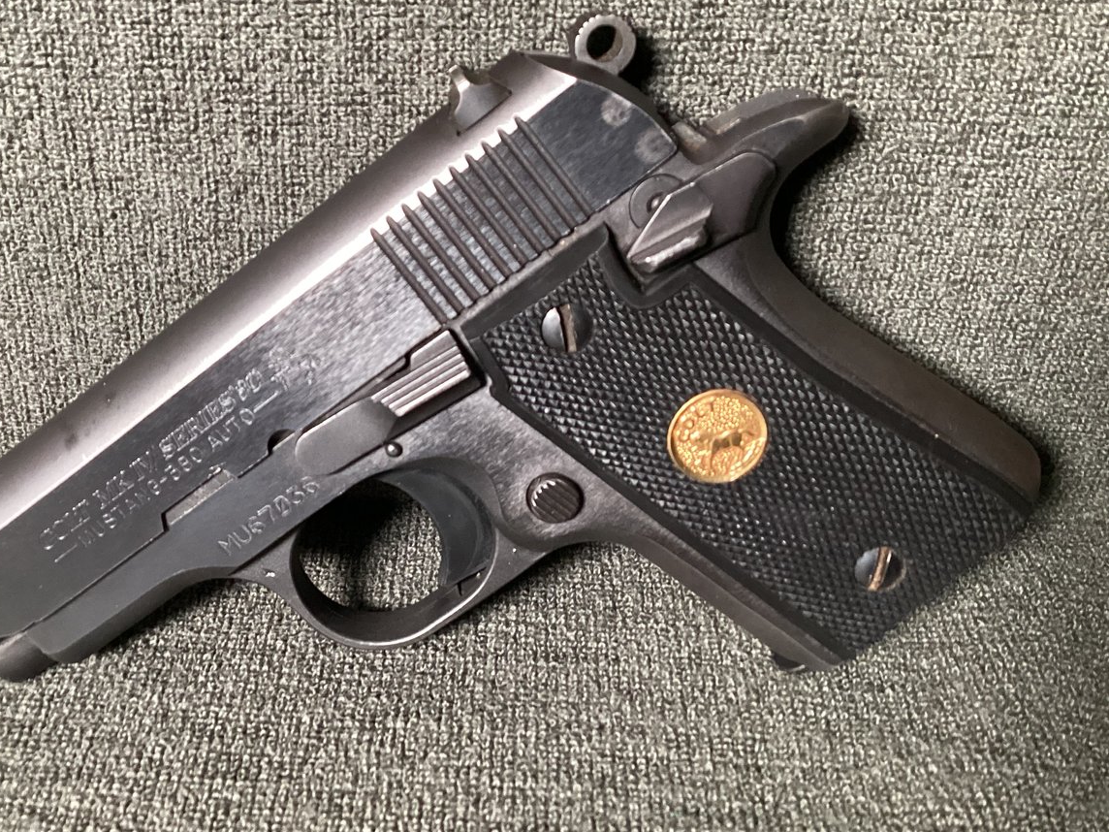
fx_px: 1314
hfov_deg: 45.2
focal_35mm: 41
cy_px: 389
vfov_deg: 35.1
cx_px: 379
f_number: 2.4
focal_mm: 3.3
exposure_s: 1/40
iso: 400
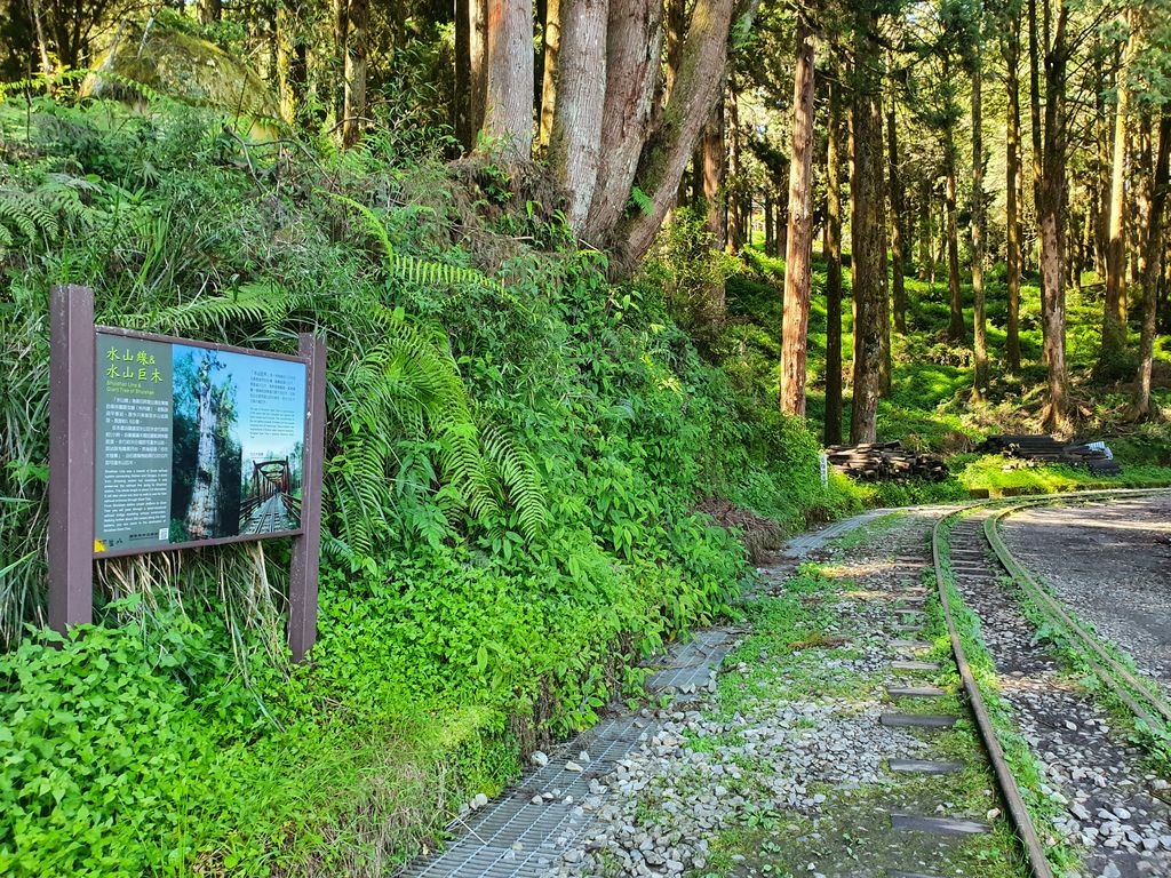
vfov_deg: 53.1
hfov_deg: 67.3
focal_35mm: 26
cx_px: 586
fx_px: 880
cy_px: 439
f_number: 2.4
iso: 160
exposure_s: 1/120
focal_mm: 4.32
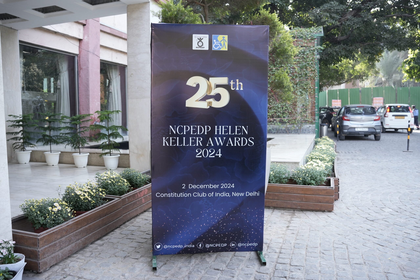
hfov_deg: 62.4
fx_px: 346
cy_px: 140
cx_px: 210
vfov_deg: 44.0
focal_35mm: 30
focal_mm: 29.7
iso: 400
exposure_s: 1/125
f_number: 4.5
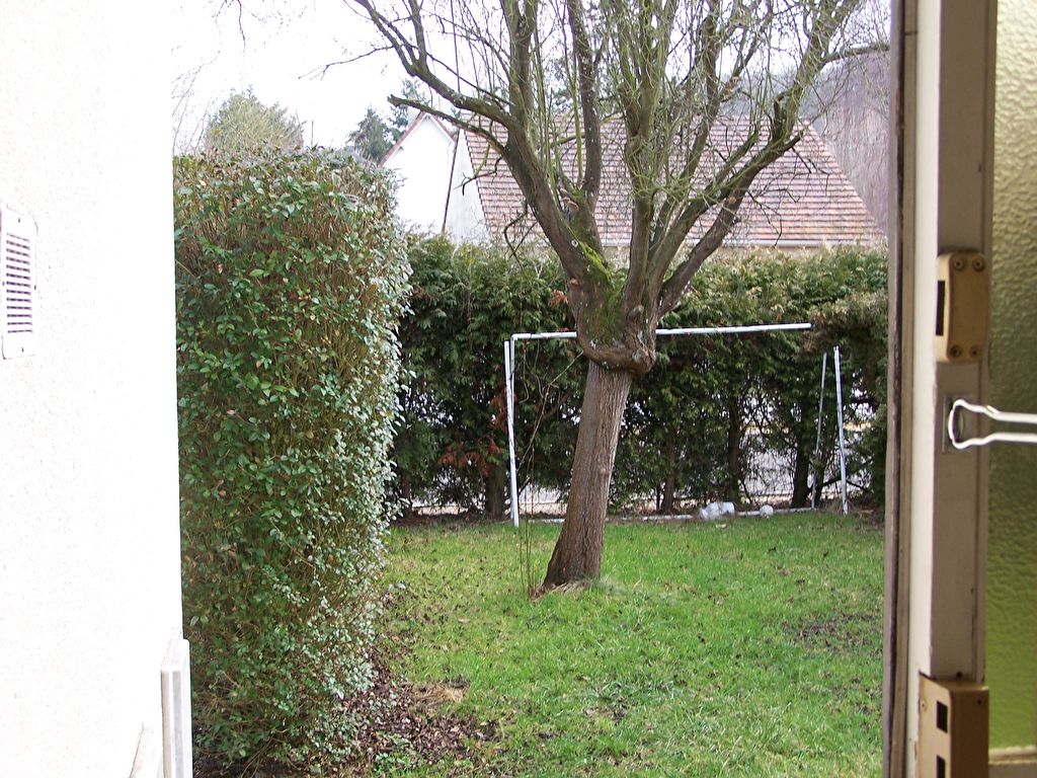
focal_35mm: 51
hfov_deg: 37.5
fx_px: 1528
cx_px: 518
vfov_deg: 28.6
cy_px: 389
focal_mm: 8.5
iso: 80
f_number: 3
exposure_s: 1/80
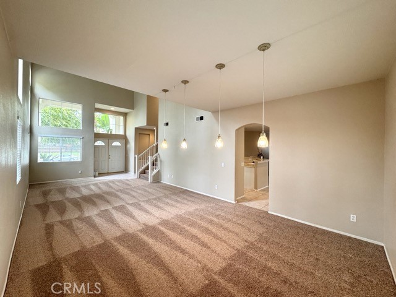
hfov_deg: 102.1
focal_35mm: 14
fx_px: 160
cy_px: 148
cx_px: 198
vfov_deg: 85.7
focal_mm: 2.22
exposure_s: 1/120
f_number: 2.2
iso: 250
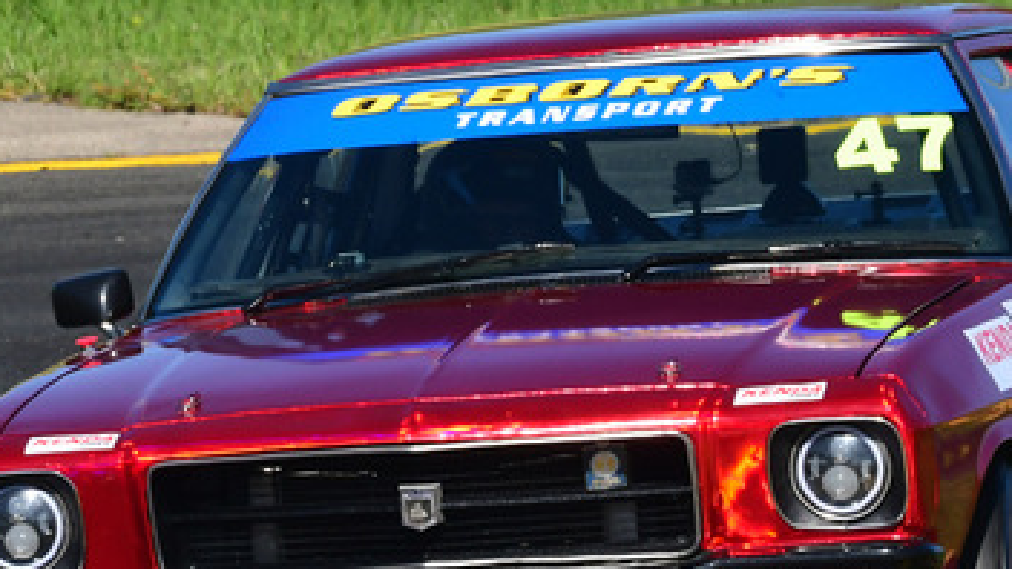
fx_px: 33543
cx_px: 811
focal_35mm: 1250
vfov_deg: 1.0
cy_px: 190
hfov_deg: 1.7
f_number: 13
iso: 500
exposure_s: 1/640
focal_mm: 350
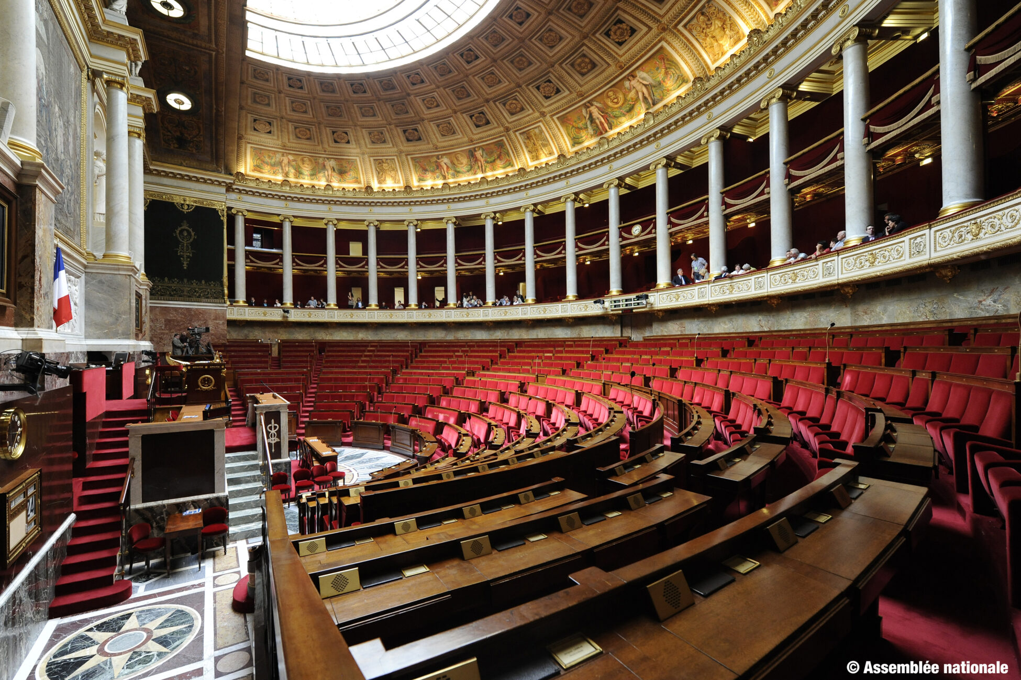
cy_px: 340
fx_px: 397
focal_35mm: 14
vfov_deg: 81.1
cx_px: 510
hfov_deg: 104.3
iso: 2000
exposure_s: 1/50
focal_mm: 14
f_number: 6.3
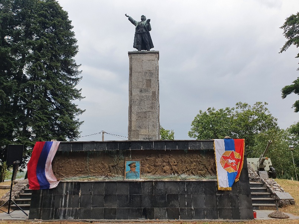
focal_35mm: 26
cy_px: 112
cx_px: 150
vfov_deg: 53.0
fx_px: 225
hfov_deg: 67.3
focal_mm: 4.32
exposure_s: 1/179
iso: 50
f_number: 2.4
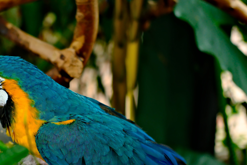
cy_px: 112
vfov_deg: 13.1
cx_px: 66
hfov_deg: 19.5
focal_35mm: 104
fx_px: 714
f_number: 2
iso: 640
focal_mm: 35
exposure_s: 1/125
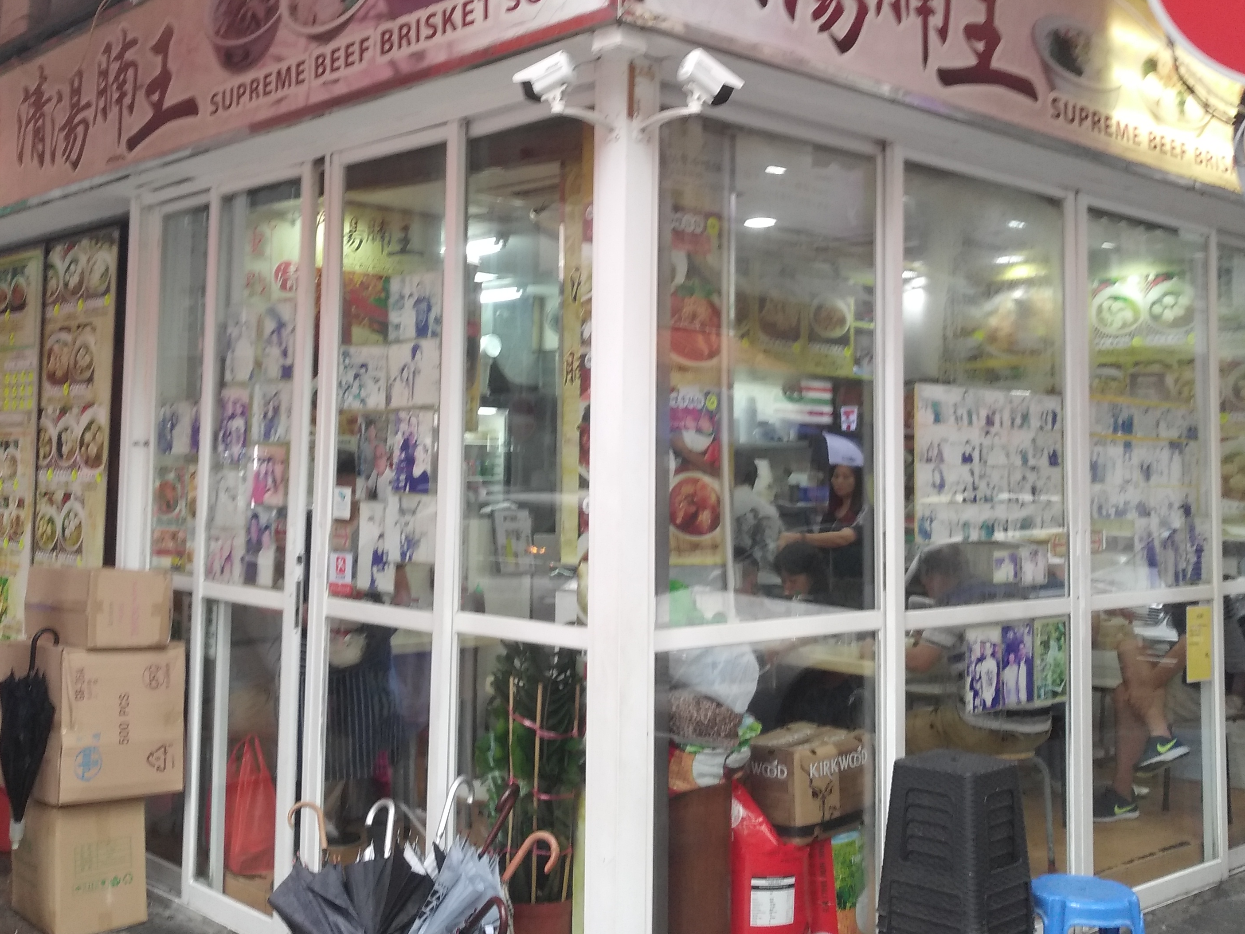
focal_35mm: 40
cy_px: 354
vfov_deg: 35.8
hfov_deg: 46.8
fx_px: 1439
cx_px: 572
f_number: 2
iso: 125
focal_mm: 3.66
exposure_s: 1/30
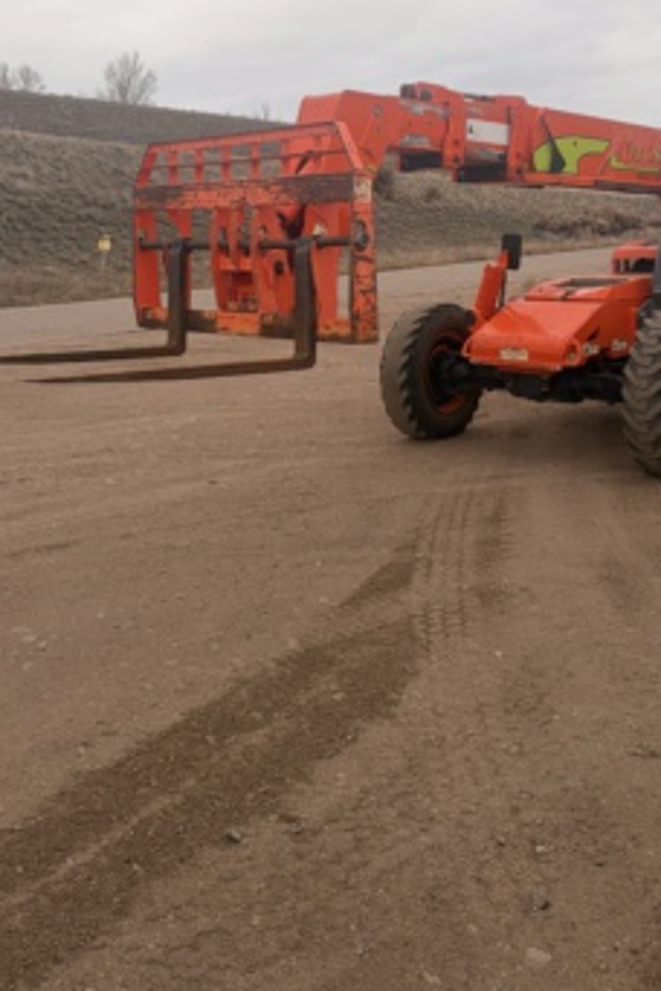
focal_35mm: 38
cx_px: 406
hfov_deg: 34.9
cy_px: 325
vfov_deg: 49.7
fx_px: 1047
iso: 50
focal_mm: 5.96
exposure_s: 1/2364
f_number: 1.6
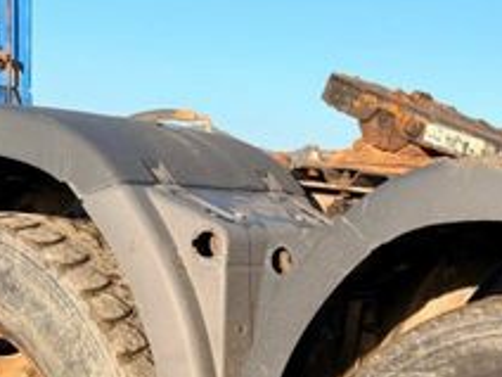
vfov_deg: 19.6
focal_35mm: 68
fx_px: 986
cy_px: 512
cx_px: 429
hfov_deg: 27.7
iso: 80
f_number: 1.78
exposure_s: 1/1949
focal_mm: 6.76
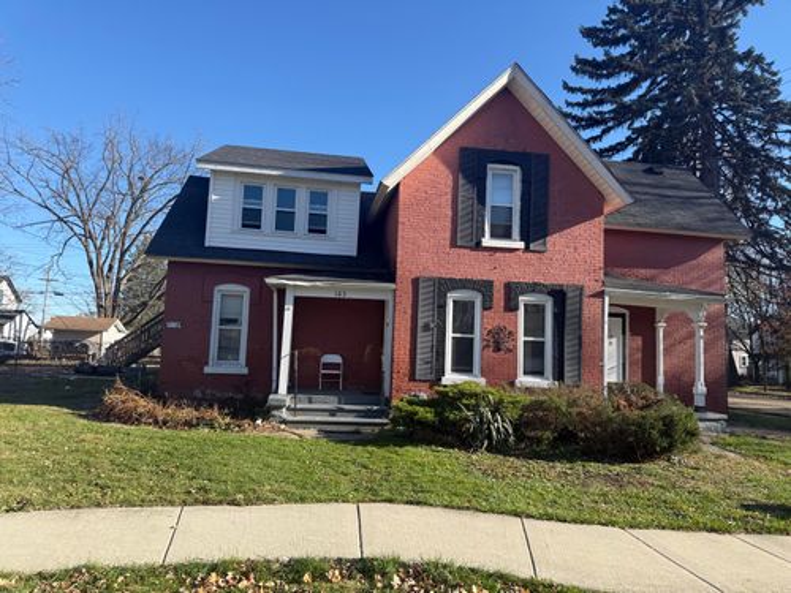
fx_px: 548
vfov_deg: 56.8
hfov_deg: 71.6
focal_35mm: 24
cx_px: 396
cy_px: 296
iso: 80
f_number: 1.78
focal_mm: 6.76
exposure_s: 1/2110
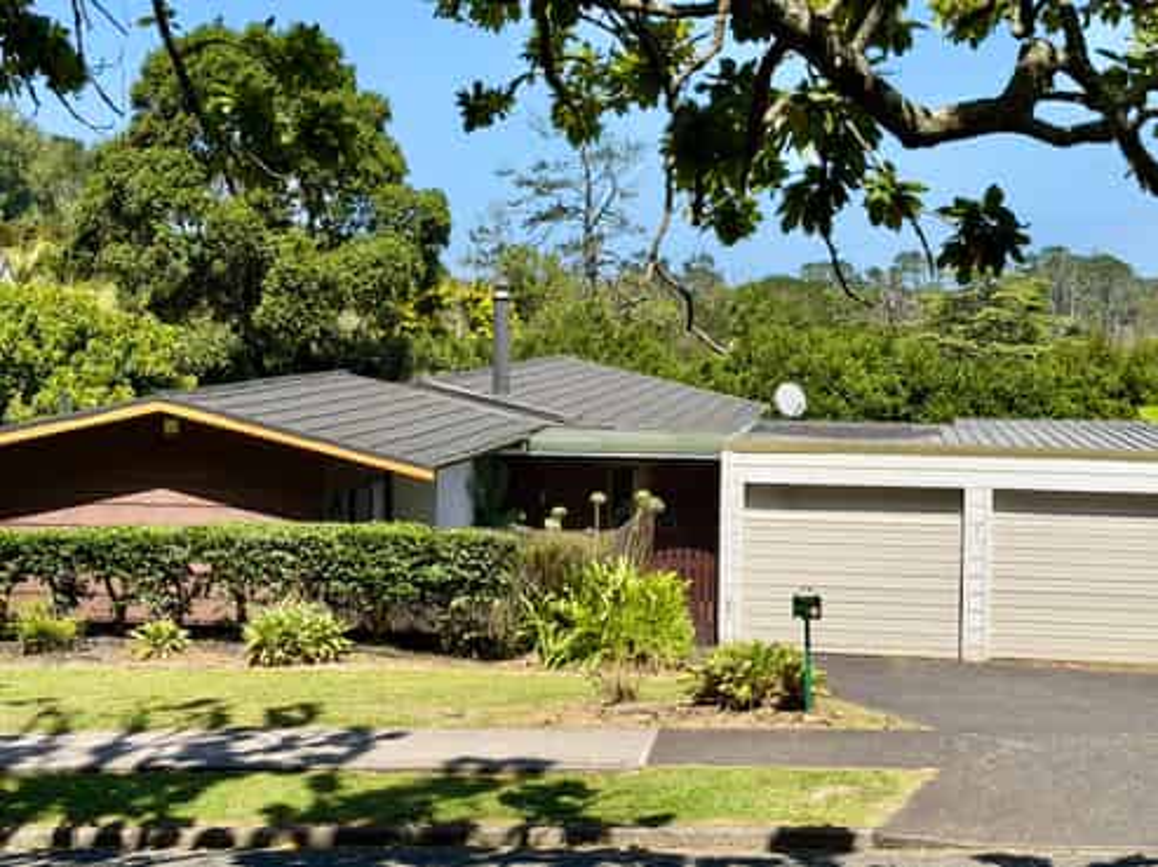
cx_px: 579
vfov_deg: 30.2
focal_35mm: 48
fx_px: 1605
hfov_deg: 39.7
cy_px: 434
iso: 64
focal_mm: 6.76
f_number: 1.78
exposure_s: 1/3891
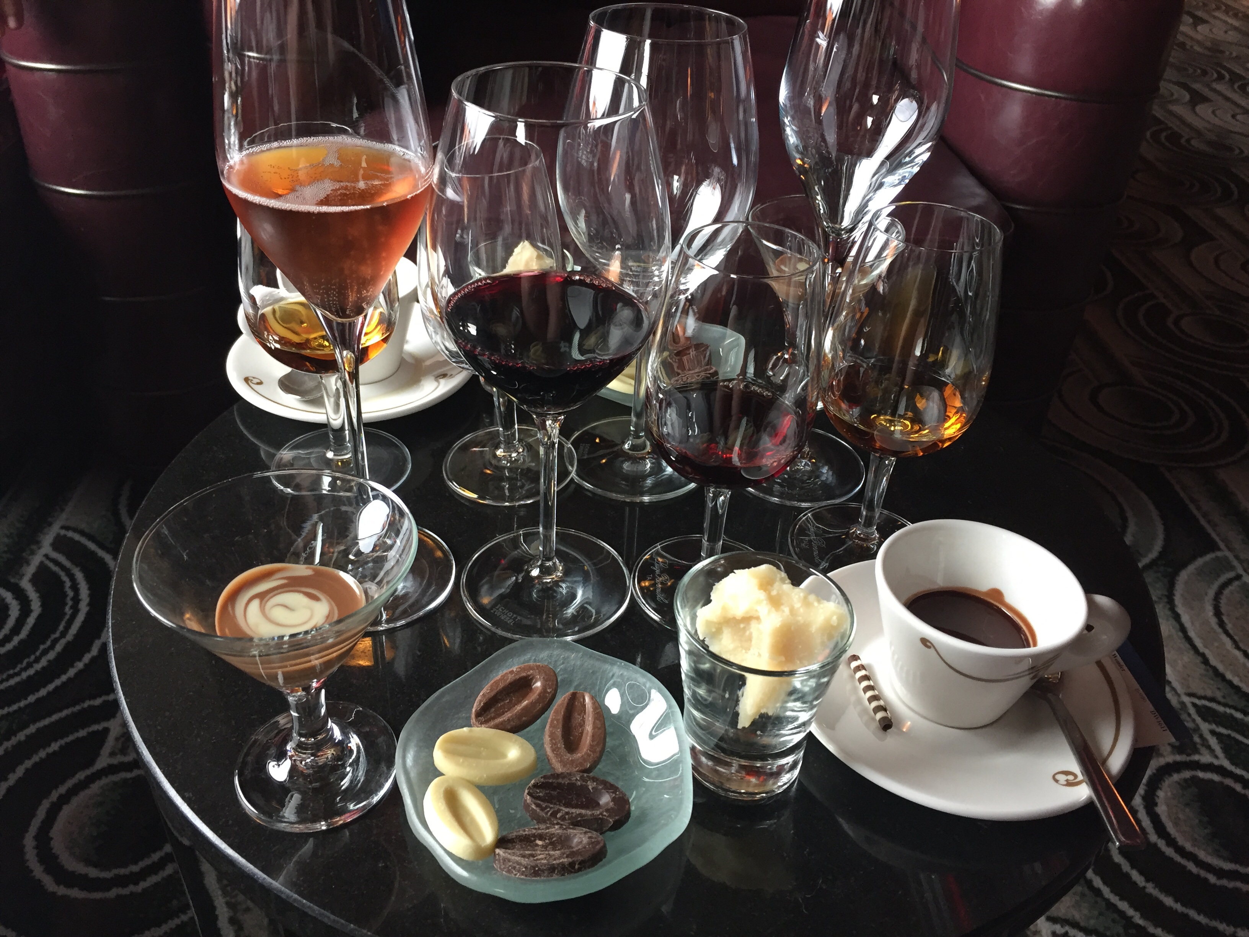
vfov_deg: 48.2
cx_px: 624
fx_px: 1046
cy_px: 468
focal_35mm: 29
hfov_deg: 61.7
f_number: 2.2
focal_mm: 4.15
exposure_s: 1/30
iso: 100
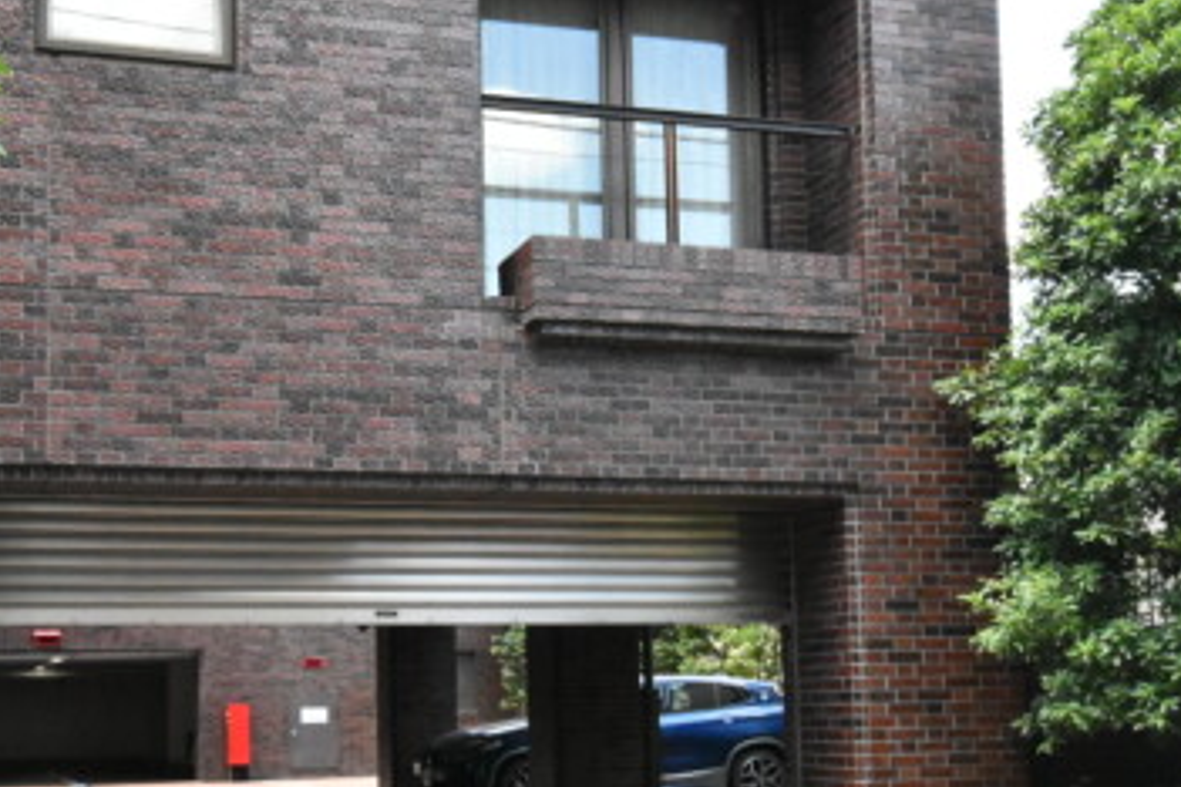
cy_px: 594
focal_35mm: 52
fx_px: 1703
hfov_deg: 38.1
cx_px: 478
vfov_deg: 25.7
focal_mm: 19
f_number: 11
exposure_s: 1/500
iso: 6400
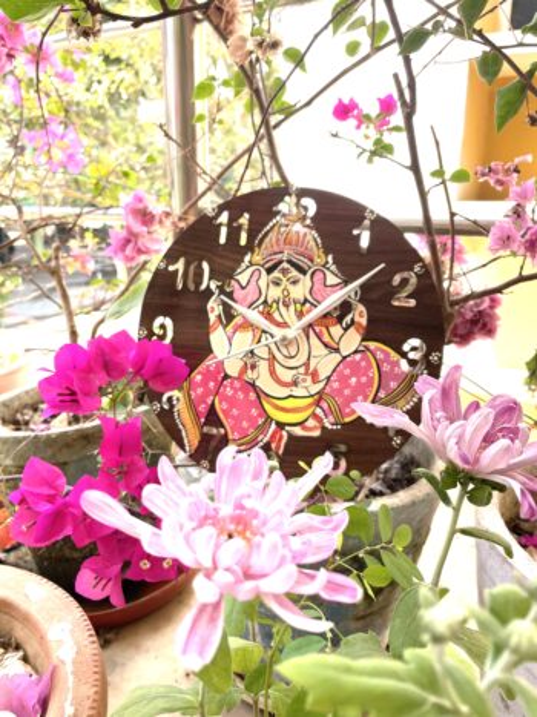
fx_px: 538
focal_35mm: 26
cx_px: 268
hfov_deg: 53.0
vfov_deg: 67.3
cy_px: 358
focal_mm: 4.2
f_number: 1.6
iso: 32
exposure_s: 1/640
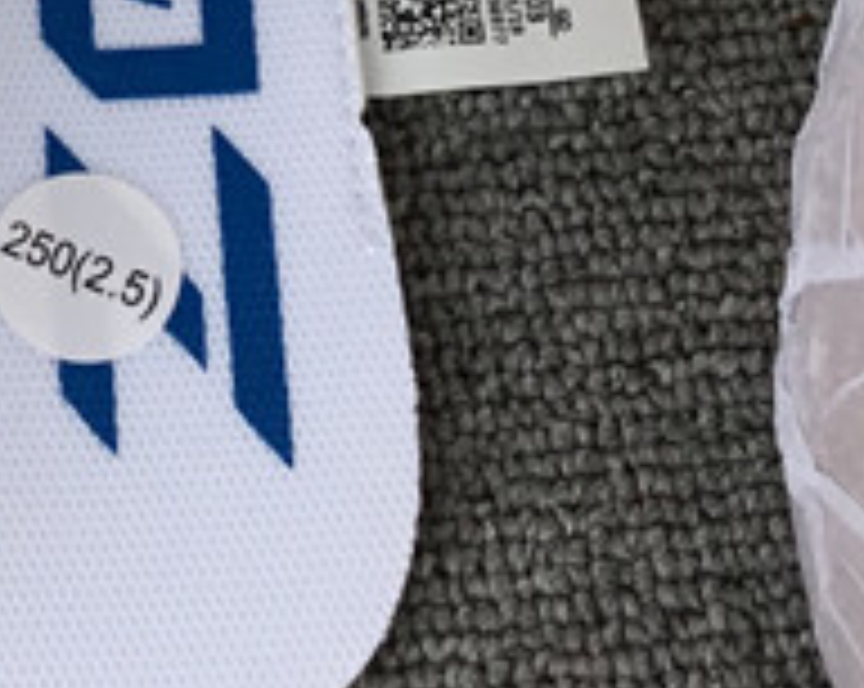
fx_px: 3626
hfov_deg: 13.3
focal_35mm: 142
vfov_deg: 10.3
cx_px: -90
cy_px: -519
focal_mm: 3.3
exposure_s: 1/119
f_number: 2.4
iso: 25
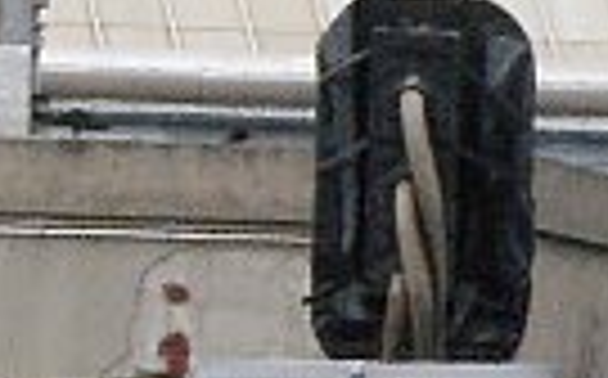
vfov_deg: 1.6
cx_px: 2004
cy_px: 547
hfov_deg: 2.5
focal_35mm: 814
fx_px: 13471
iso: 1600
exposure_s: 1/160
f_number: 29
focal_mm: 70
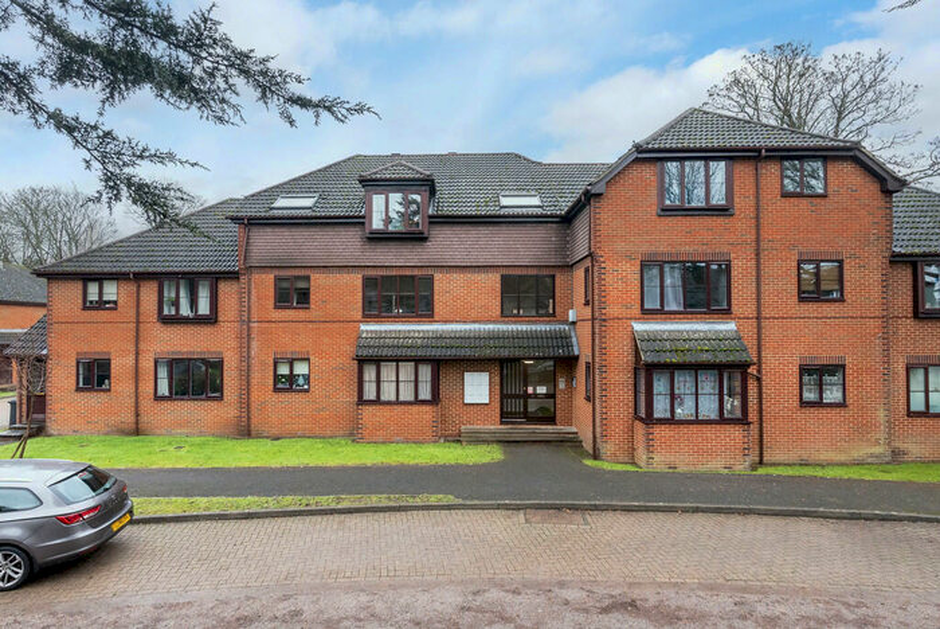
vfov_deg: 73.9
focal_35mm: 16
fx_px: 418
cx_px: 470
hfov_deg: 96.7
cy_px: 314
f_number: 7.1
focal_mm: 16
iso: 1250
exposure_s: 1/125
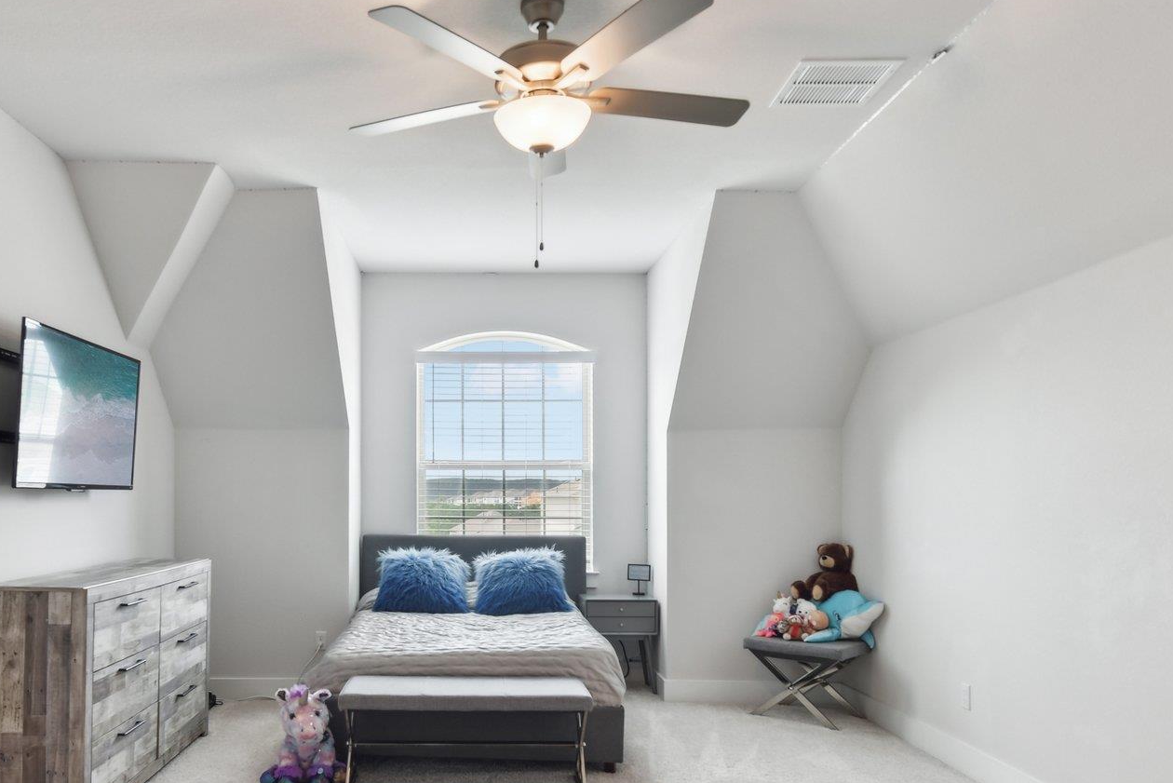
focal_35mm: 26
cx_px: 508
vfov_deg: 49.0
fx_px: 847
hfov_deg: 69.1
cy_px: 504
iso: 400
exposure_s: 1/30
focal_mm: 16
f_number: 8
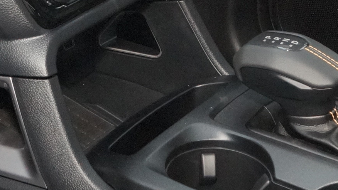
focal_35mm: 111
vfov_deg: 10.3
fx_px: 995
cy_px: -142
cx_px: 39
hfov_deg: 19.0
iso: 800
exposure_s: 1/125
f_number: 11
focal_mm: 16
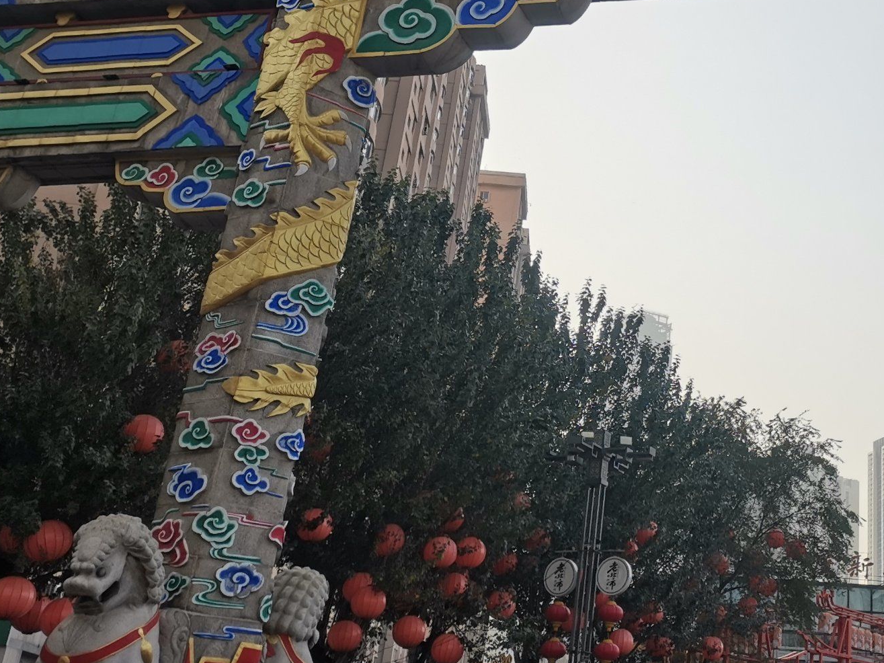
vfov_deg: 26.3
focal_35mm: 54
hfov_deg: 33.7
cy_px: 88
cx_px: 792
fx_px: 1379
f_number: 1.8
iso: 50
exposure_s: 1/1111
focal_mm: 4.75
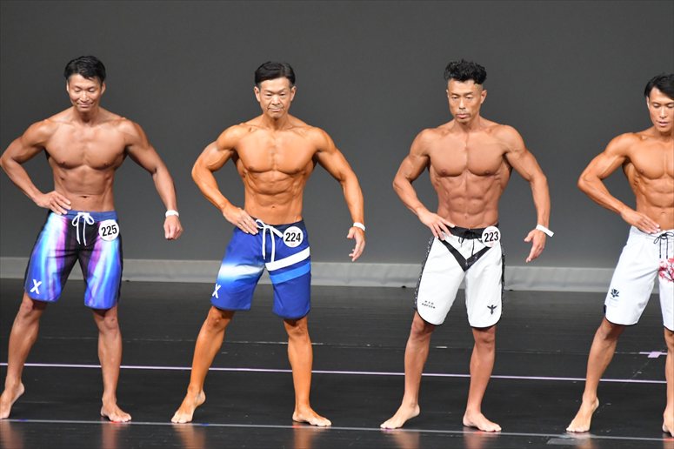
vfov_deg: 4.4
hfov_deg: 6.5
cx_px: 337
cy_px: 224
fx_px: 5895
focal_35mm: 315
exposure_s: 1/400
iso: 5000
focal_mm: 210
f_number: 5.6
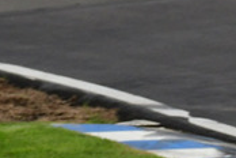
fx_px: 22608
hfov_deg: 0.6
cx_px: 368
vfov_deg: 0.4
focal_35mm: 3449
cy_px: 169
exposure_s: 1/640
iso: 1000
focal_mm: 500
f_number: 10
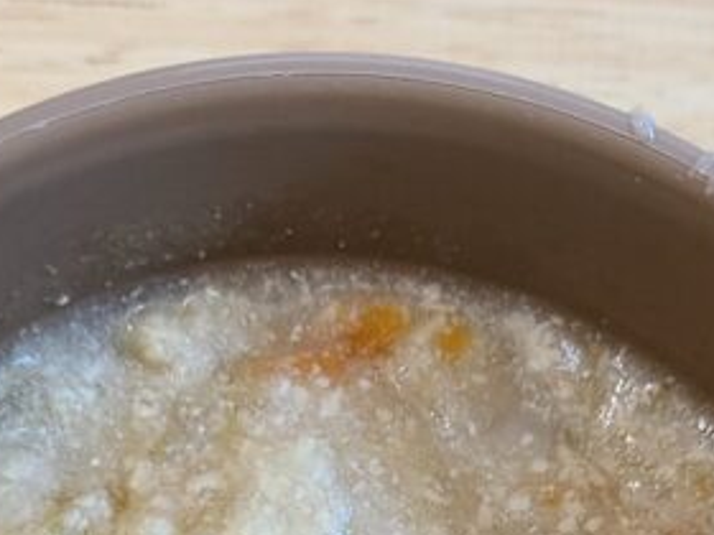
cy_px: 836
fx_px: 1959
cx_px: 370
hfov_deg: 20.7
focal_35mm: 95
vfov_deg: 14.4
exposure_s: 1/40
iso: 250
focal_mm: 5.4
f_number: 1.8
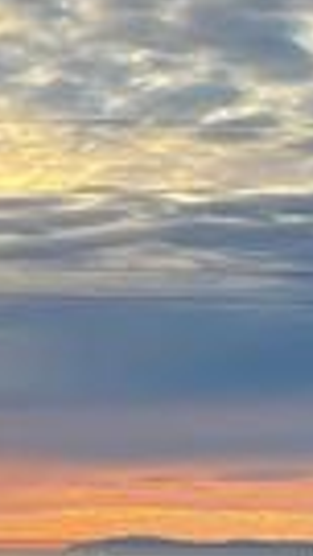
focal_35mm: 101
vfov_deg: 20.8
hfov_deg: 9.1
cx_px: -688
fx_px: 1489
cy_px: 68
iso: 32
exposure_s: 1/874
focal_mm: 5.1
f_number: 1.6
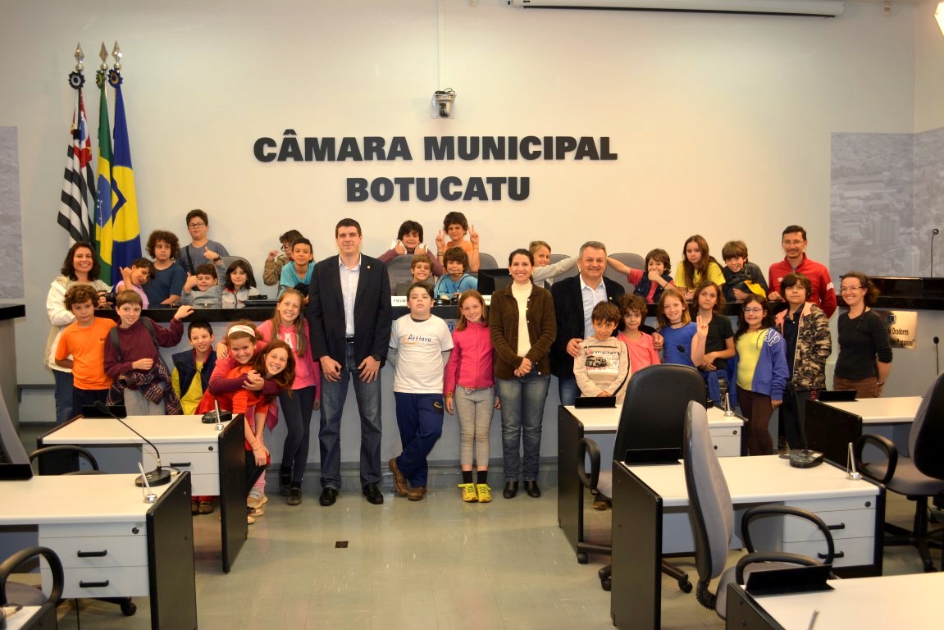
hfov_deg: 57.2
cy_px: 315
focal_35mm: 33
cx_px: 472
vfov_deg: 40.0
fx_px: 865
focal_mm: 22
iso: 280
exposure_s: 1/60
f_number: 4
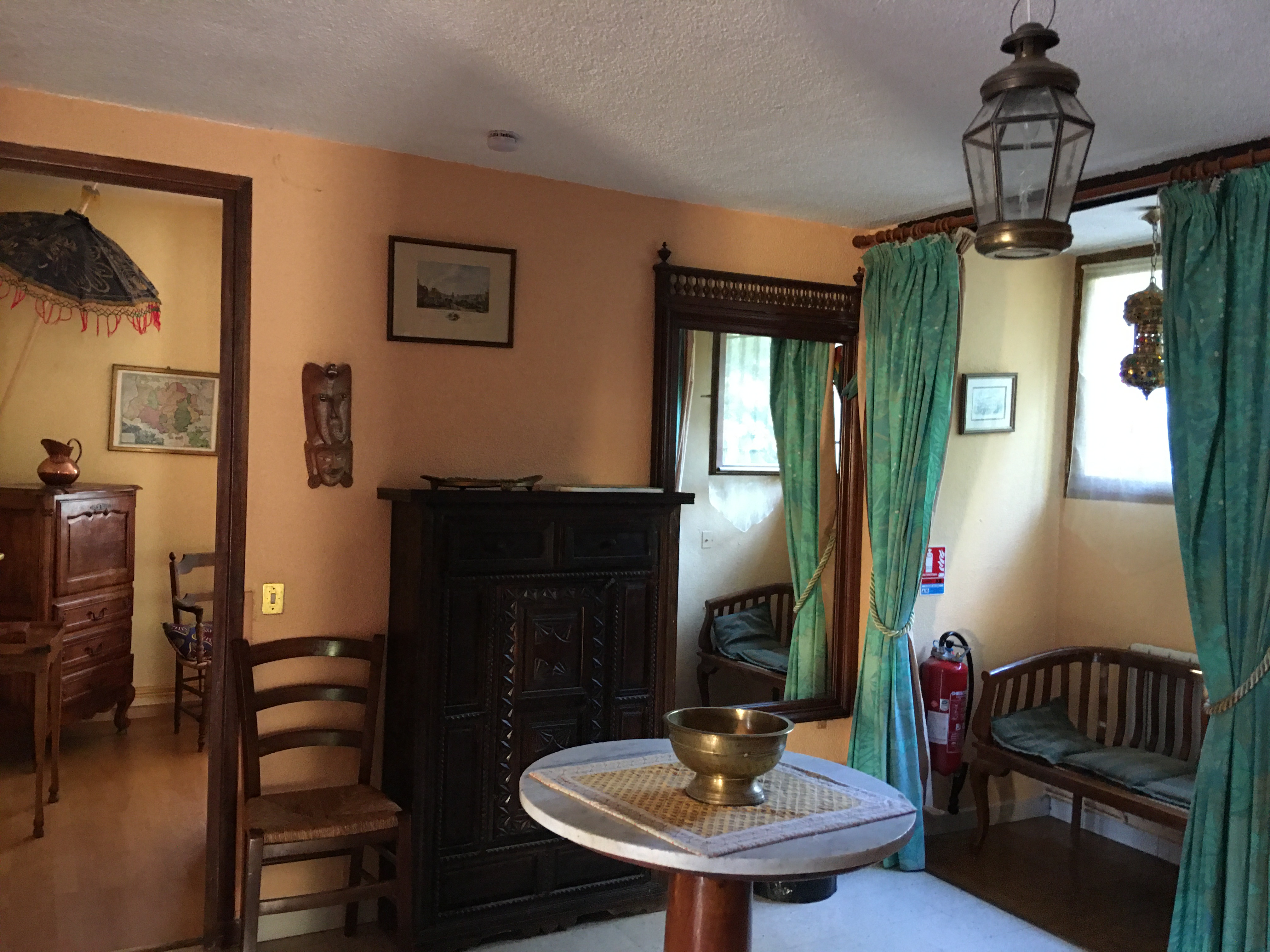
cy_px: 476
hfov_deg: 61.7
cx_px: 635
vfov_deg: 48.2
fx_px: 1064
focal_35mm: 29
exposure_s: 1/8
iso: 125
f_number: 2.2
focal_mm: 4.15
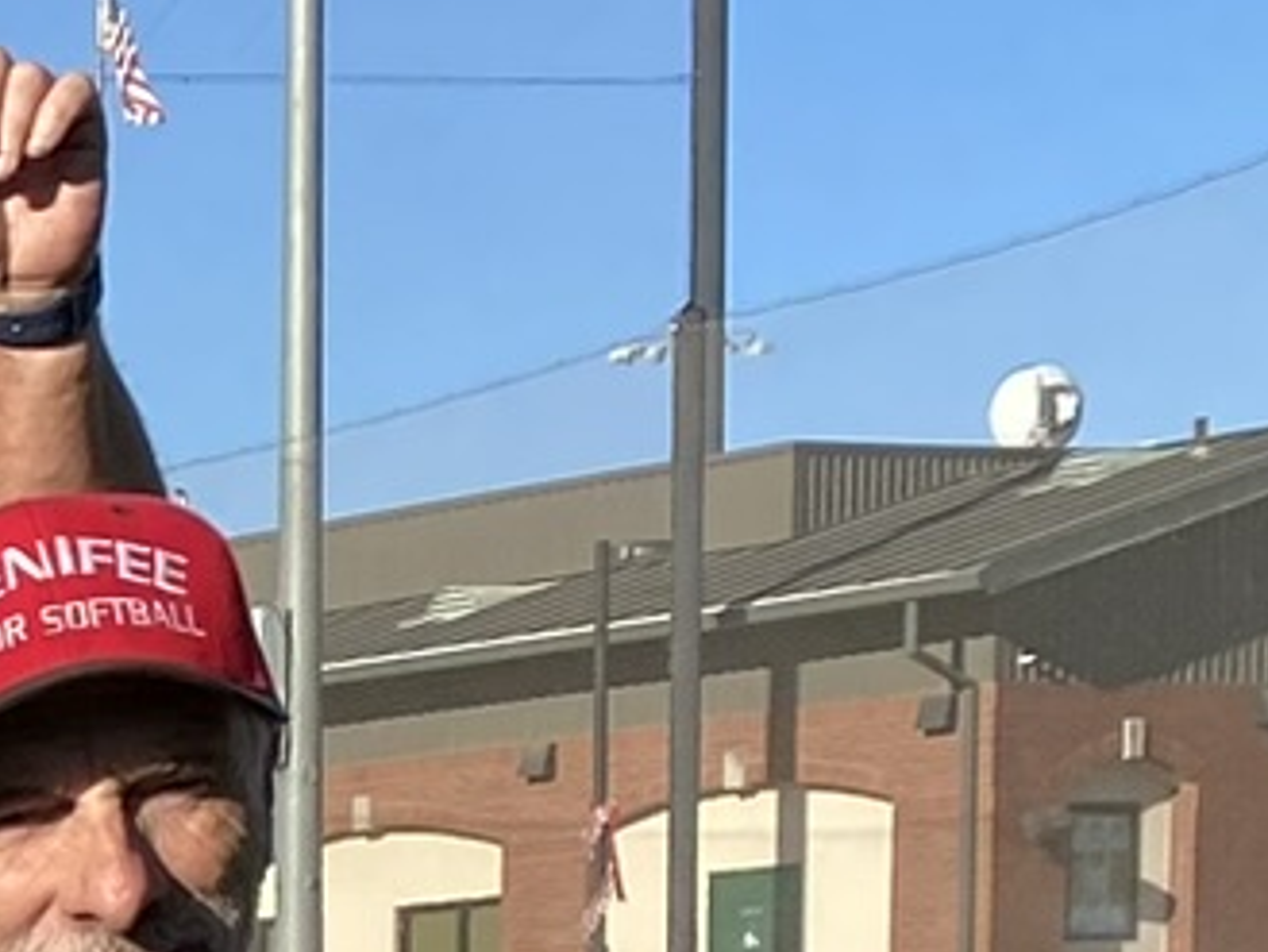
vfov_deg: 8.5
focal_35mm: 162
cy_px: 2081
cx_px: -2228
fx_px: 5936
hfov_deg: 9.9
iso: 32
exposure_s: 1/1927
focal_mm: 4.25
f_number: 1.8
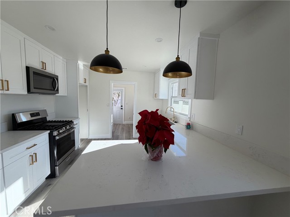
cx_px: 145
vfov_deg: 85.7
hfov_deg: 102.1
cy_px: 108
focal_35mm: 14
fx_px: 117
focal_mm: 2.22
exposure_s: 1/170
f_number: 2.2
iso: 40
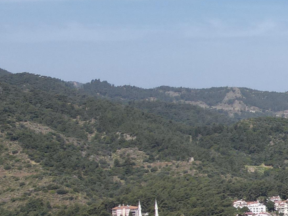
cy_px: 230
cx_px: 473
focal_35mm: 87
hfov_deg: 18.8
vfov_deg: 16.5
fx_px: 724
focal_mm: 4.5
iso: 100
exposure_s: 1/725
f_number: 2.8
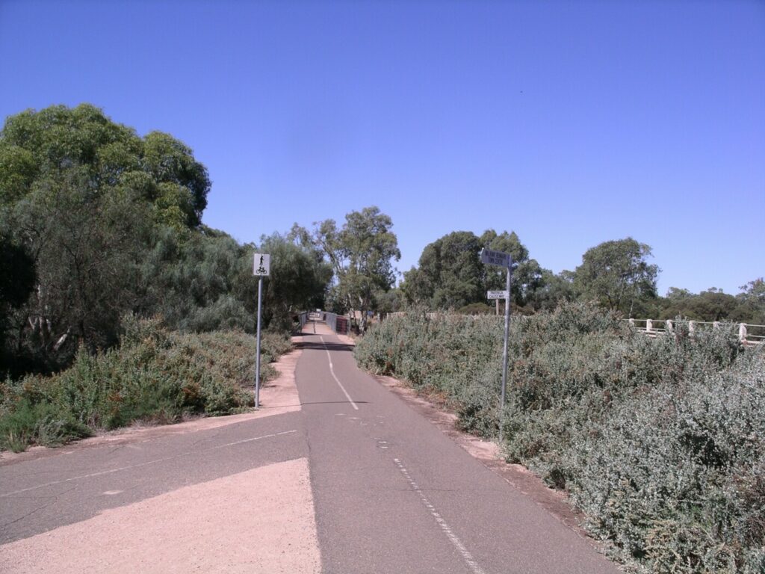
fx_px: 818
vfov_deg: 38.7
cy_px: 287
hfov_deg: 50.1
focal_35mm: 37
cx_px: 382
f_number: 5.6
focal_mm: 7.8
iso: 64
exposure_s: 1/500
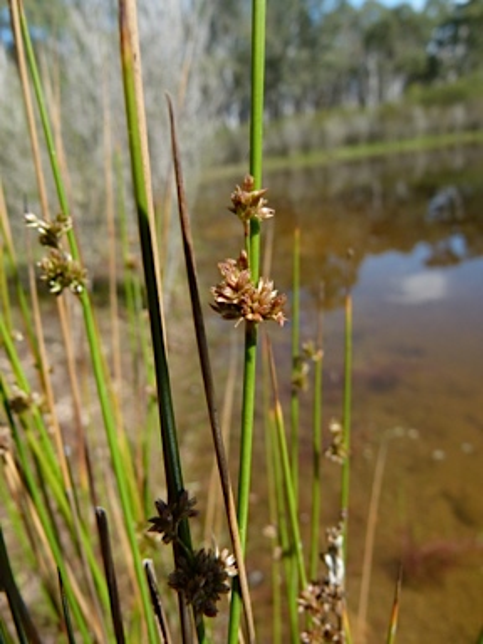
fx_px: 465
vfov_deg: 69.4
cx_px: 242
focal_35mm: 25
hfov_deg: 54.9
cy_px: 322
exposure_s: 1/640
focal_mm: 4.5
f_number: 4
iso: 100
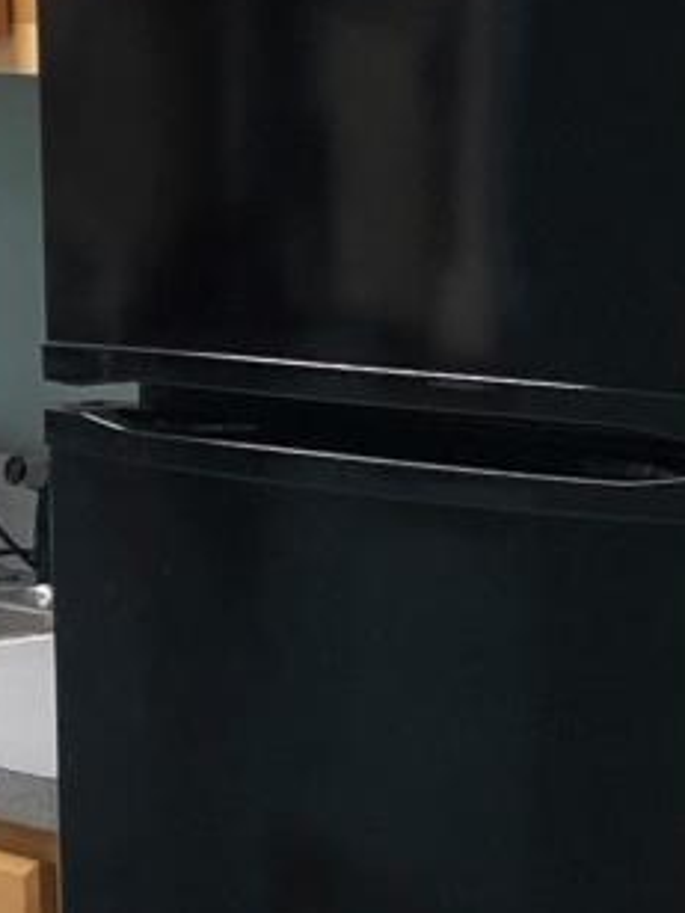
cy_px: 1120
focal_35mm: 182
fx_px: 4802
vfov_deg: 10.7
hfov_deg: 8.2
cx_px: 335
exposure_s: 1/30
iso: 40
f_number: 1.8
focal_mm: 3.99
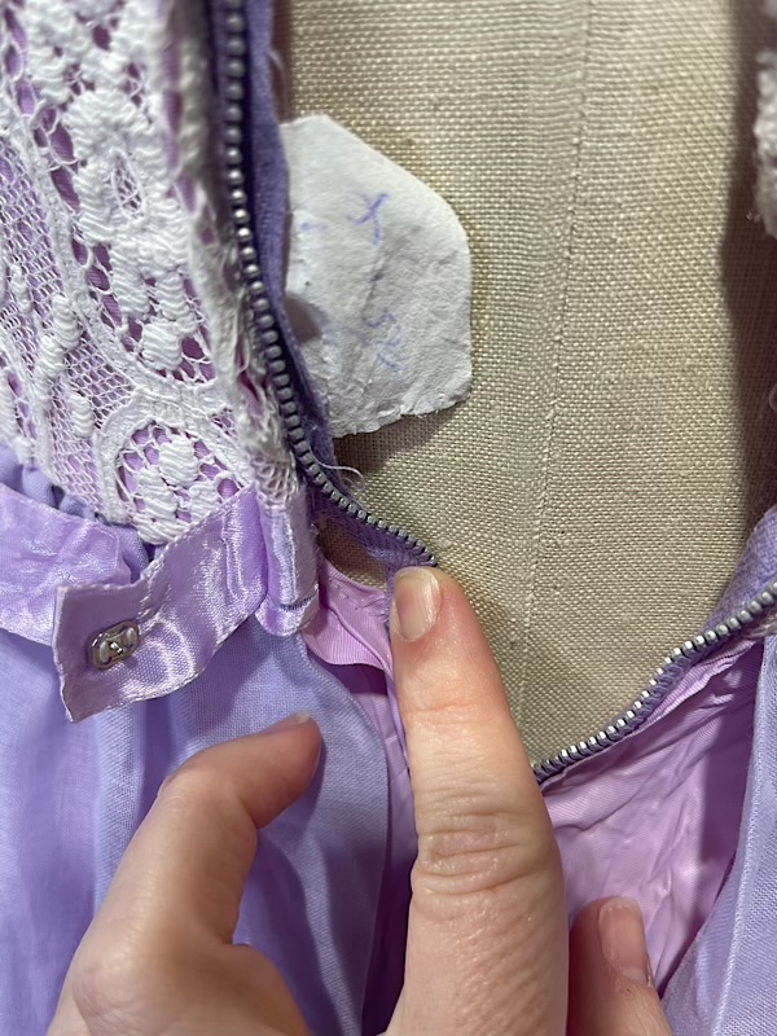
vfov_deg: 69.4
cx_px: 388
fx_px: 748
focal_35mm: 25
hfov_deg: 54.9
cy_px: 518
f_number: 1.6
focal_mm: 5.1
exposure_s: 1/169
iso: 32
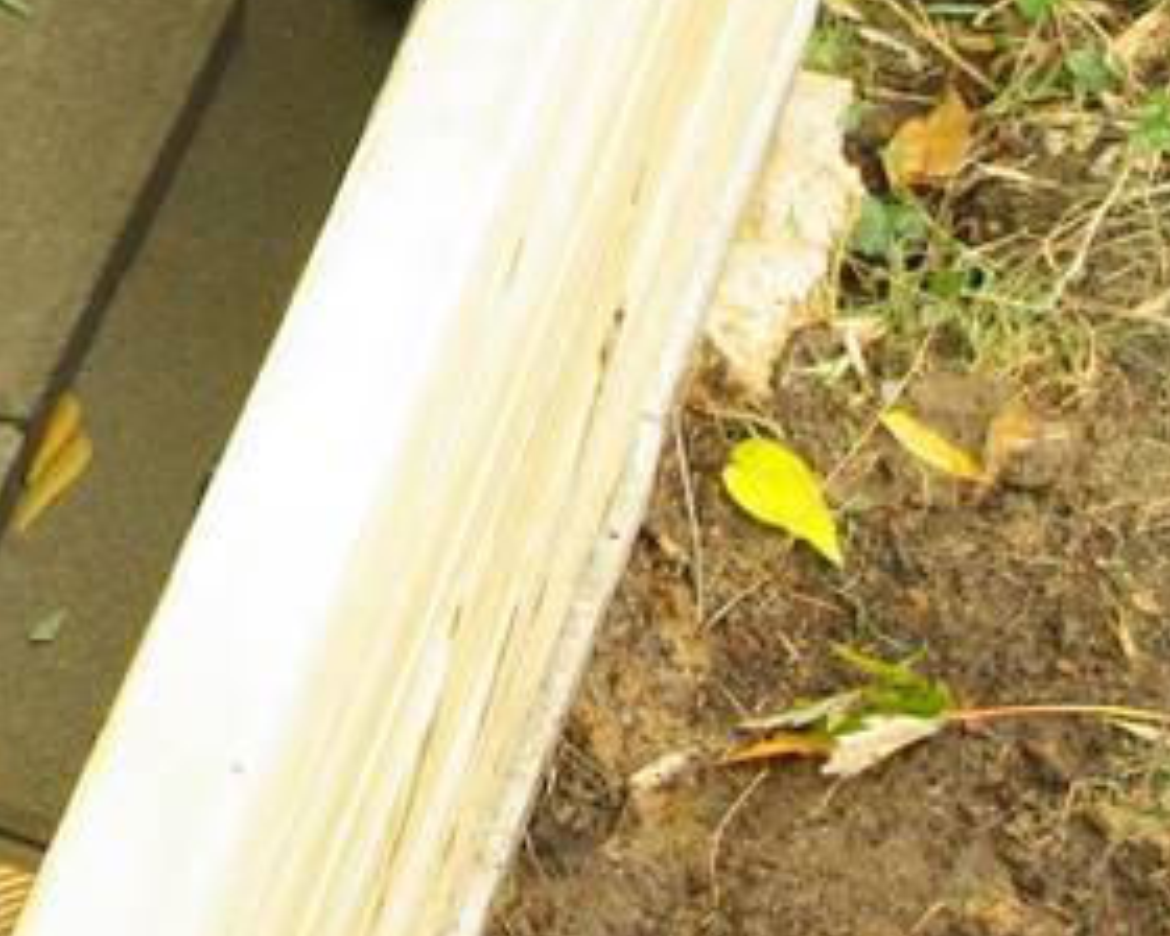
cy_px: -134
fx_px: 5471
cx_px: -410
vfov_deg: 9.7
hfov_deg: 11.8
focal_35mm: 158
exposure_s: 1/90
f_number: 9.5
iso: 800
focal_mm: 30.6
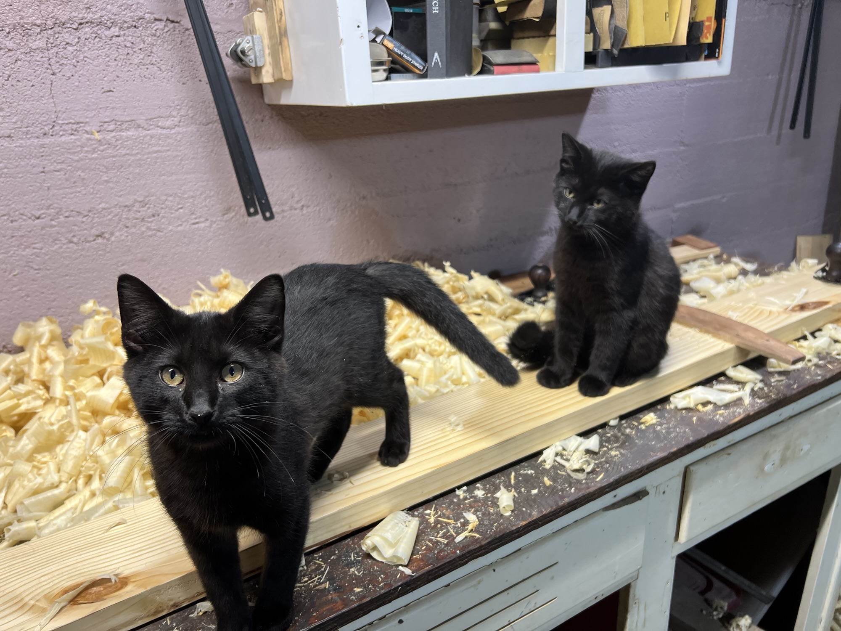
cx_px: 420
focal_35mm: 26
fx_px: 632
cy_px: 316
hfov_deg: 67.3
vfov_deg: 53.1
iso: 100
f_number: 1.5
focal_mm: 5.7
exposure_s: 1/120
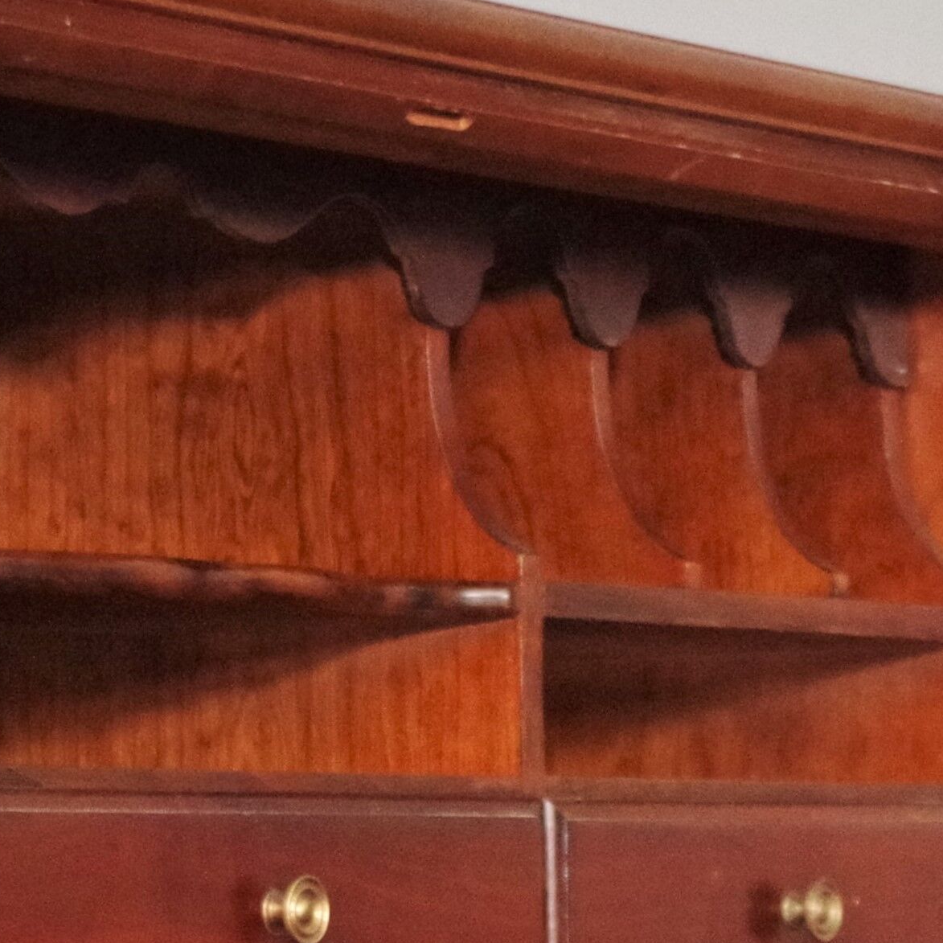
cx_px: 566
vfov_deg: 9.0
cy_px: 852
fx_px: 5979
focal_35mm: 194
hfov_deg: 9.0
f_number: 4
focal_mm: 30.63
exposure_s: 1/125
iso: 3200
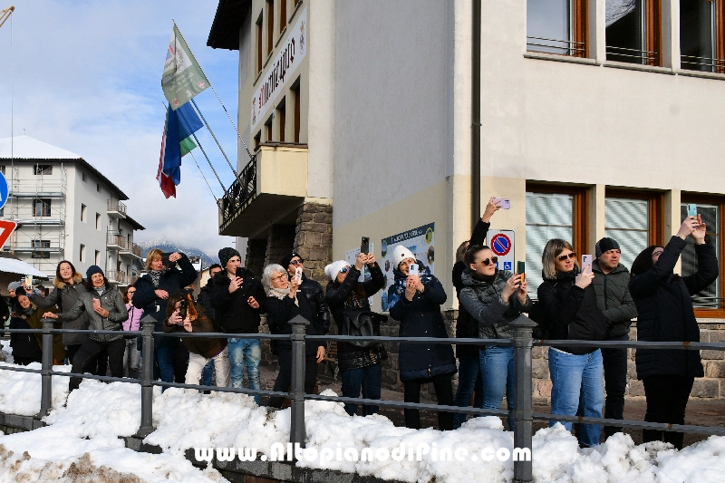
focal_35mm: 27
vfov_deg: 47.9
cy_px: 242
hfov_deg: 67.4
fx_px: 544
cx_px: 362
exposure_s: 1/320
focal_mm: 18
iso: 100
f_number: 9
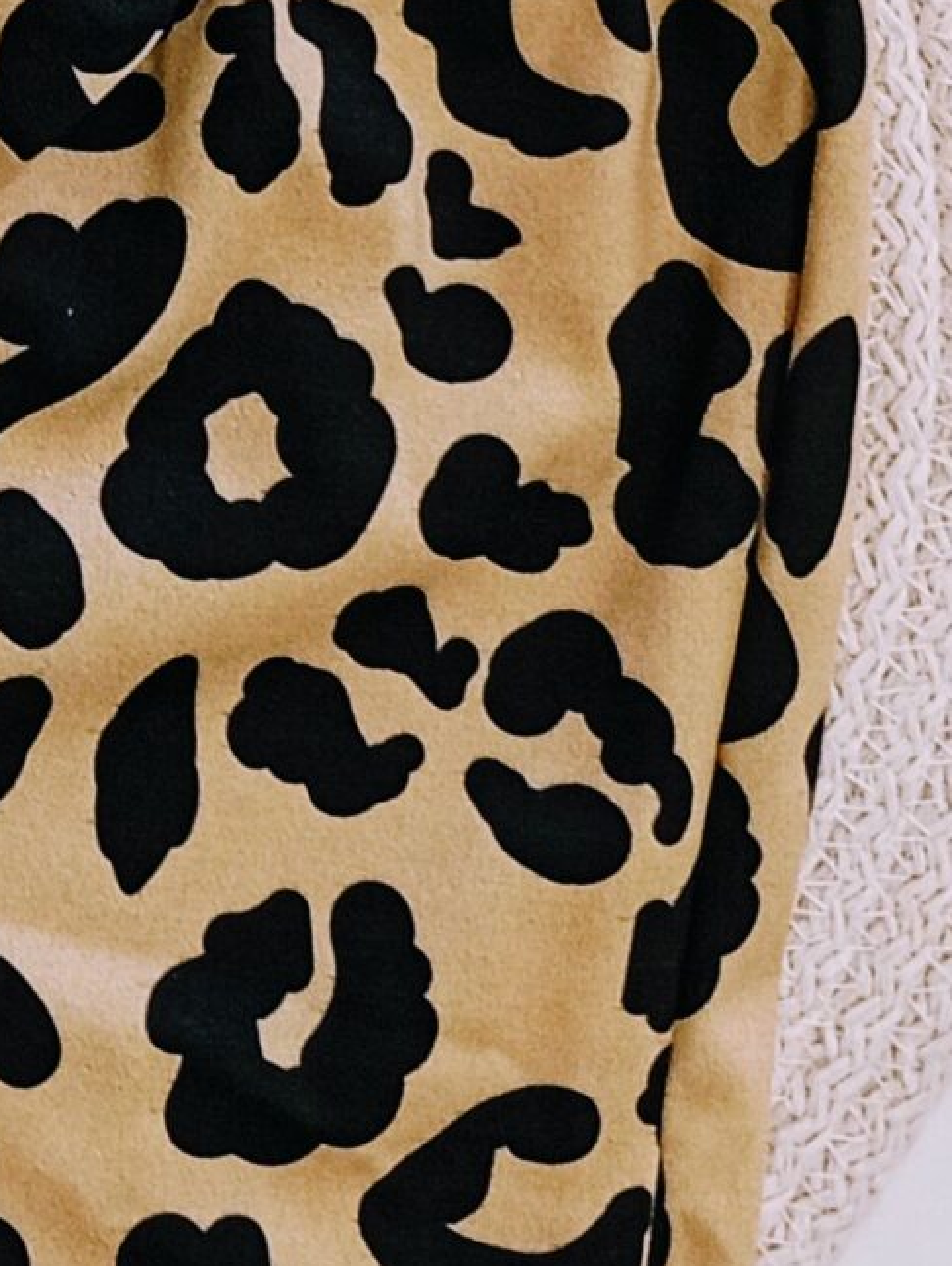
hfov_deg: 12.2
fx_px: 4062
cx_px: -817
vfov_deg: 17.3
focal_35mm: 111
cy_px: 24
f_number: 1.8
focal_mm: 4.27
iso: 425
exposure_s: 1/50
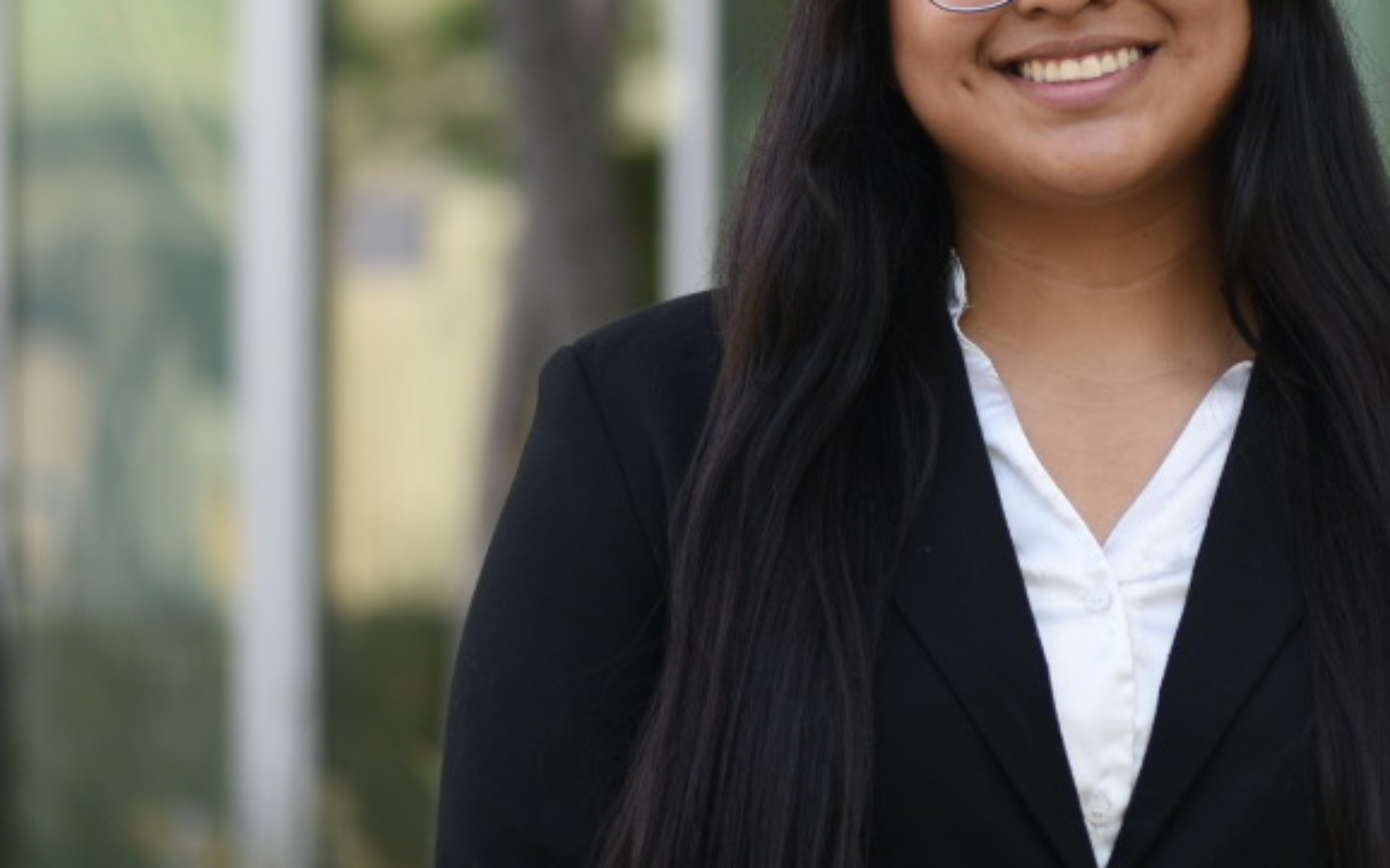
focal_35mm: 300
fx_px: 11362
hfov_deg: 7.0
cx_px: 1306
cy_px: 281
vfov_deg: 4.4
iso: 125
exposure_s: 1/200
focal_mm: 105
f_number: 2.8
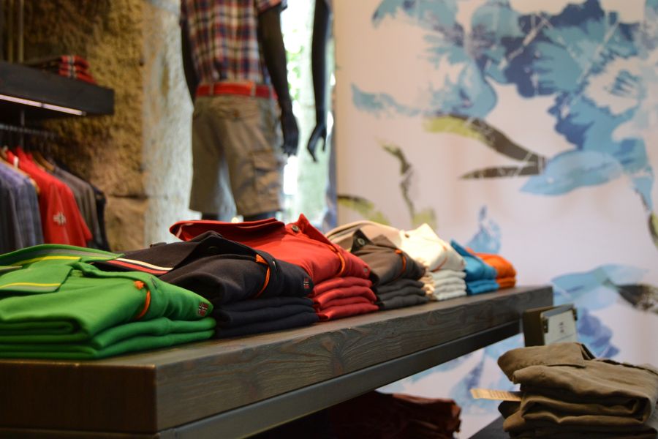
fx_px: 1097
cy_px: 220
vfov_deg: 22.6
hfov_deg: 33.4
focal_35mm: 60
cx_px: 329
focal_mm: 40
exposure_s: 1/60
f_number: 5
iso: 1000
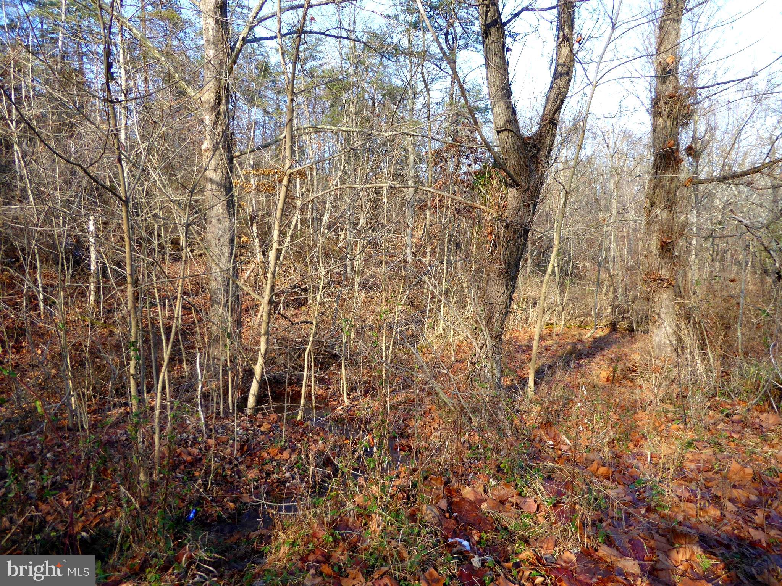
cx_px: 391
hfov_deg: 71.6
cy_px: 293
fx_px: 542
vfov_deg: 56.8
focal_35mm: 24
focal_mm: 4.3
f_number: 3.5
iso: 100
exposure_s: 1/125
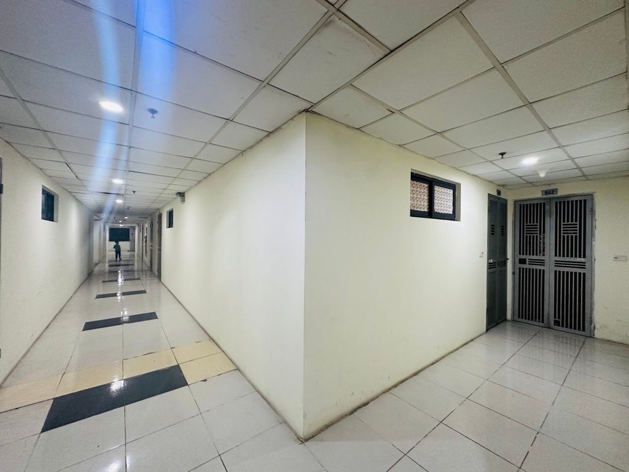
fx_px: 254
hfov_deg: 102.1
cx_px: 314
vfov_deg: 85.7
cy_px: 236
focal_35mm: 14
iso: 250
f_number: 2.2
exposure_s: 1/100
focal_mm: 2.22
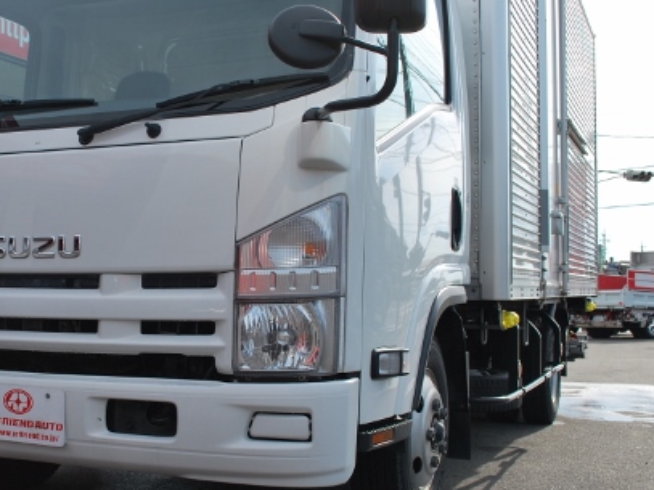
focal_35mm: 50
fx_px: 944
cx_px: 191
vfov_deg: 29.1
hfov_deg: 37.6
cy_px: 251
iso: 100
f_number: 7.1
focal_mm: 22
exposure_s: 1/200
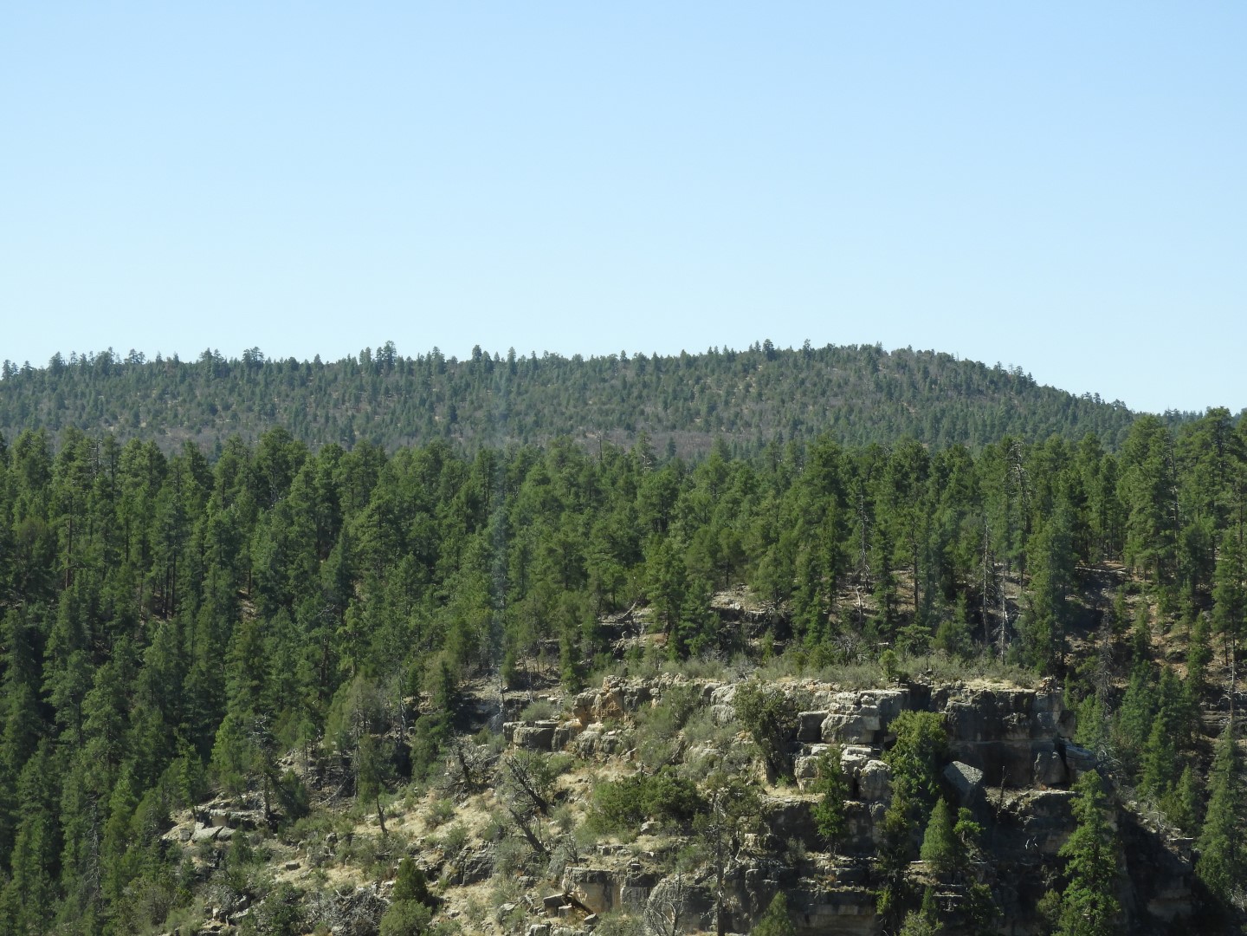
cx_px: 624
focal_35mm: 125
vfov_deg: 11.9
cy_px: 468
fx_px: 4503
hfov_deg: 15.8
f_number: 5
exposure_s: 1/250
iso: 100
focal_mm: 22.4
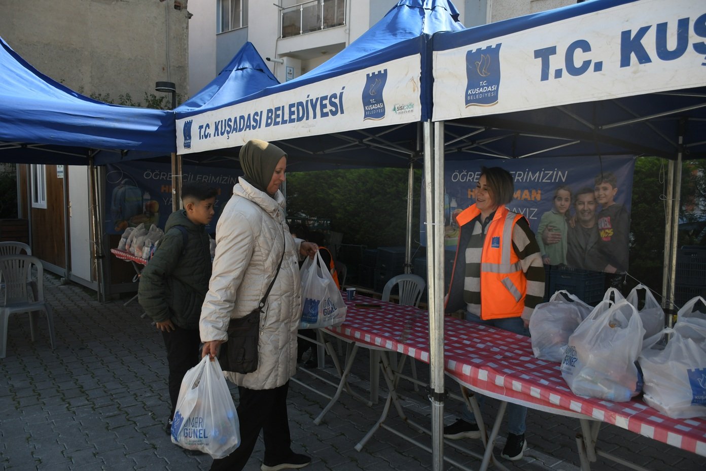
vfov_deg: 47.9
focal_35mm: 27
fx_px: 529
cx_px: 353
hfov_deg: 67.4
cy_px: 236
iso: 250
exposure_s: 1/1000
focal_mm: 18
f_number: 4
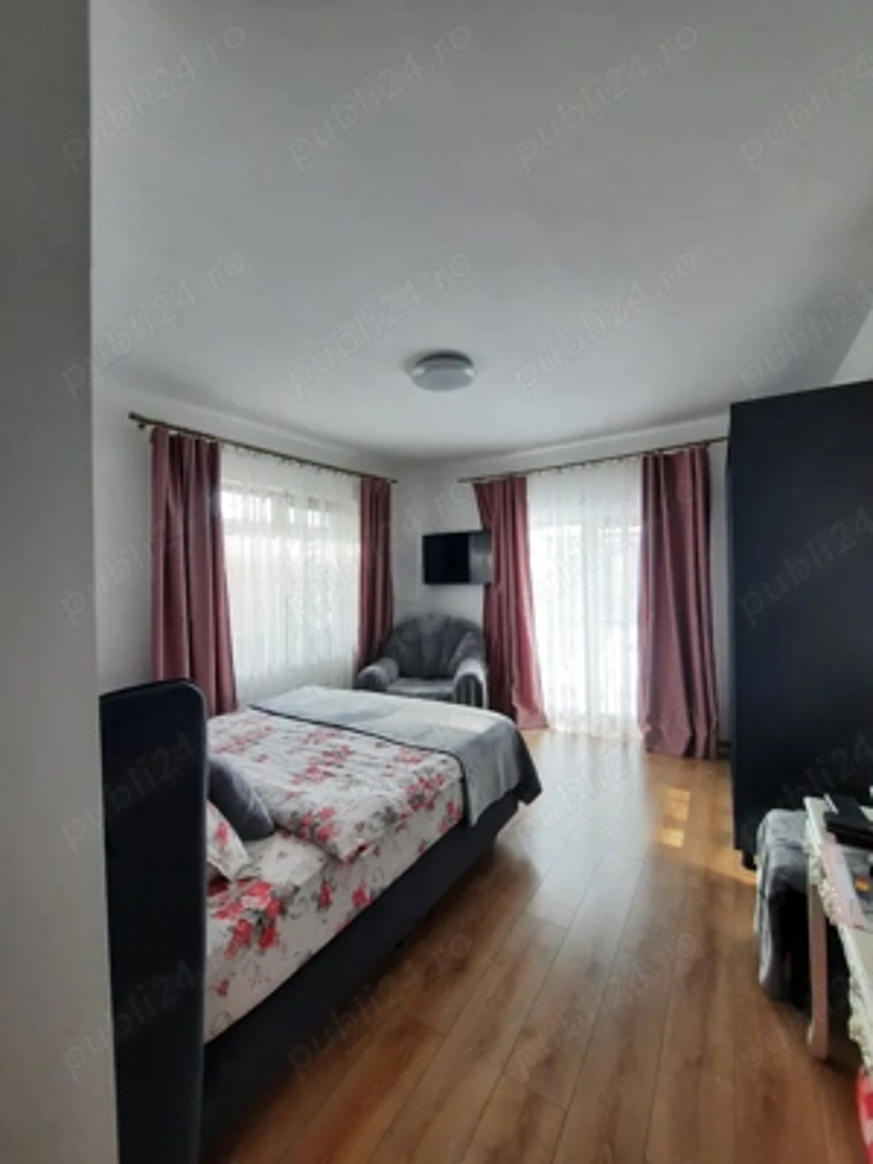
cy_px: 582
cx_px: 436
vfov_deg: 106.2
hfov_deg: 89.9
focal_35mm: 13
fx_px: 437
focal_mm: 1.74
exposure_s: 1/50
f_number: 2.2
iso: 40
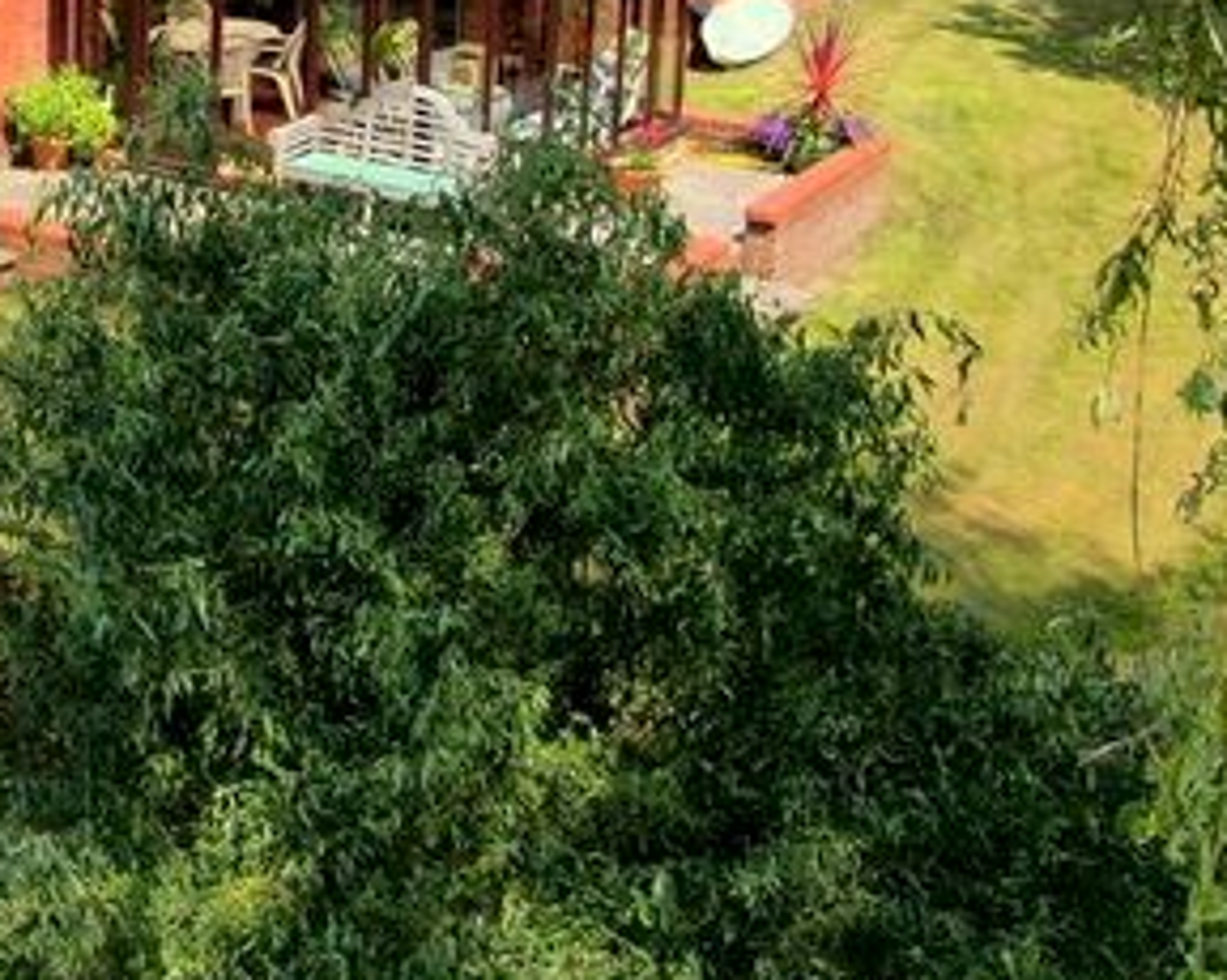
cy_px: -23
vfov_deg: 25.2
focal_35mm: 57
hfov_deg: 29.9
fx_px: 2069
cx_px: -107
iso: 100
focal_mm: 4.39
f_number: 2.8
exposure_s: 1/800
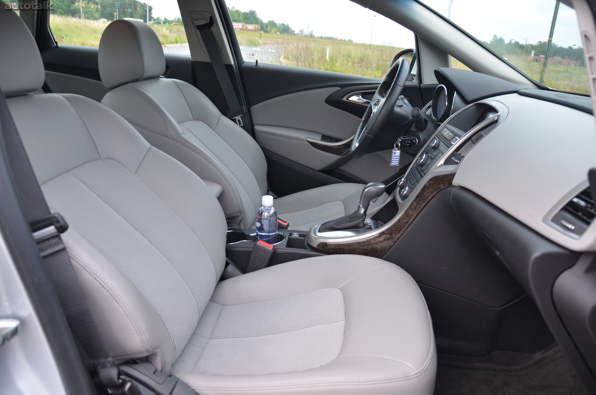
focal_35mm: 27
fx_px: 446
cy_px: 198
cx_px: 298
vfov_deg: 47.7
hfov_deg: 67.5
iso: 800
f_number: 3.5
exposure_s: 1/800
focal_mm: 18
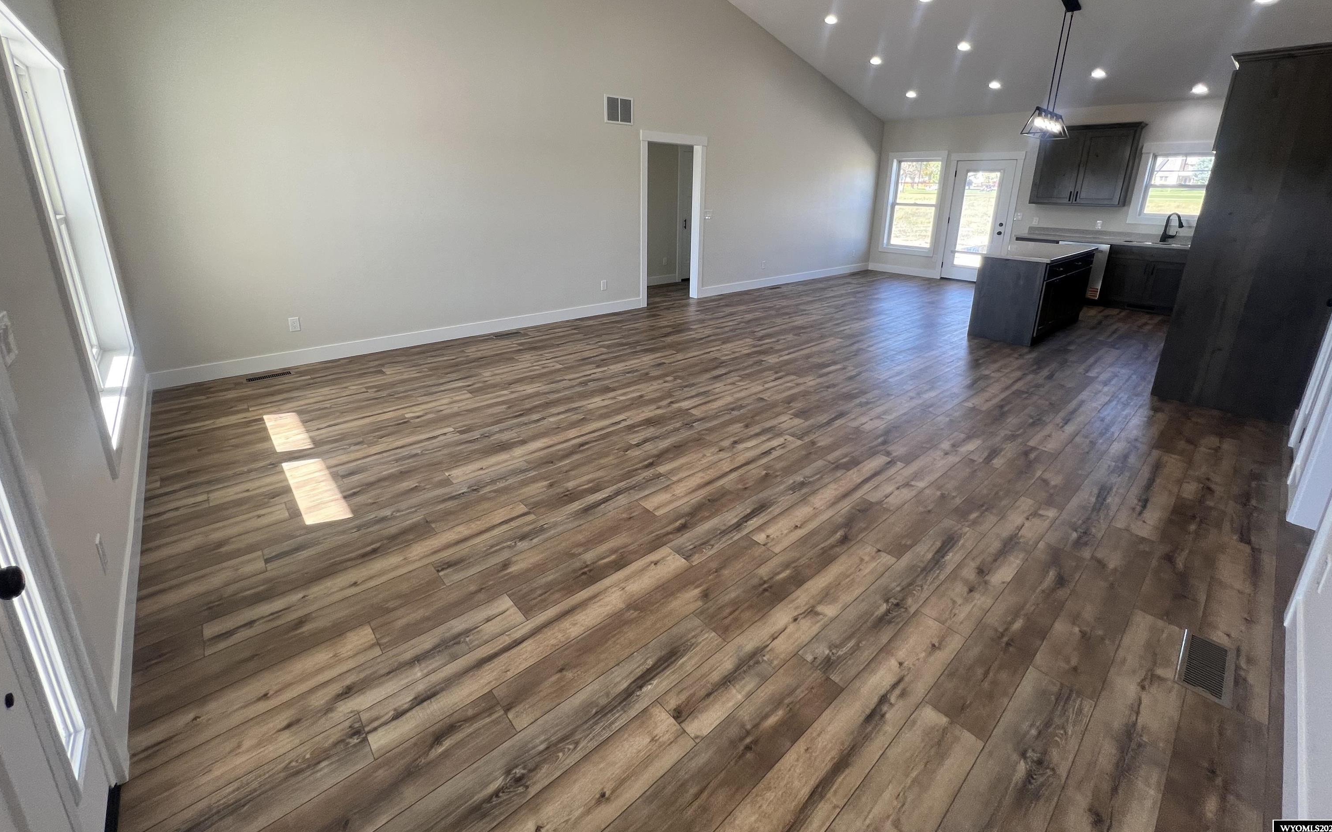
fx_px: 508
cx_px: 673
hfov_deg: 105.3
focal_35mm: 14
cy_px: 329
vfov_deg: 77.7
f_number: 1.8
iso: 64
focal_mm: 1.57
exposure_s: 1/120
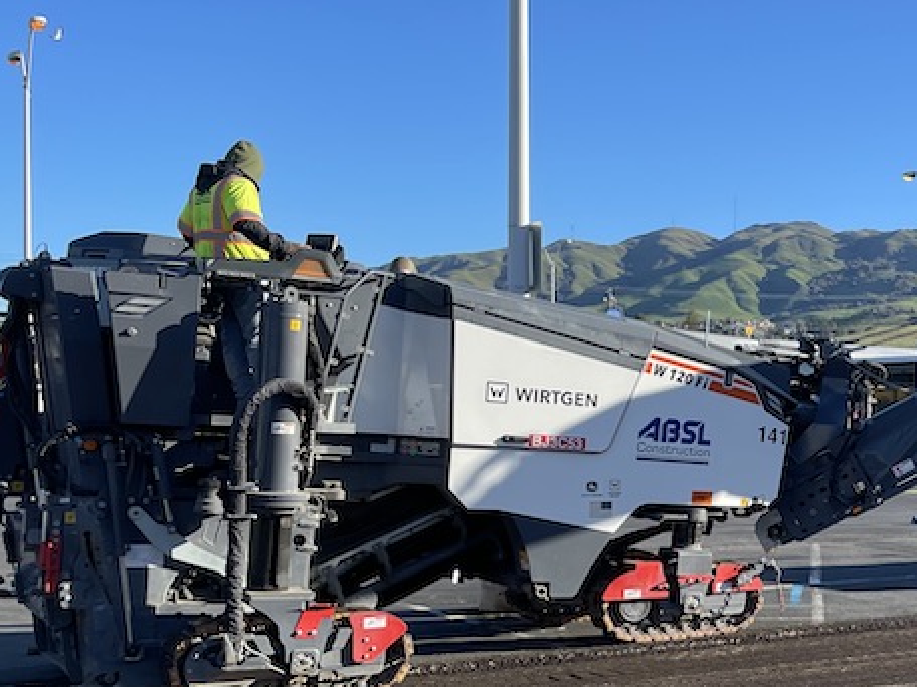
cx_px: 989
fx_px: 1510
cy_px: 456
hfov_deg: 30.5
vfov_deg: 25.5
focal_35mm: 57
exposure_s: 1/1795
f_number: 1.6
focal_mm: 4.2
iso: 32
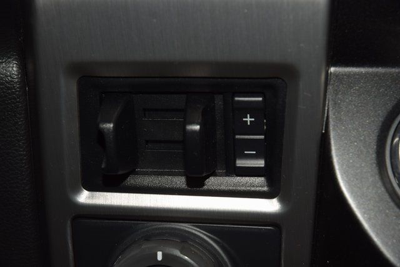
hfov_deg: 19.5
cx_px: 200
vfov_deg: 13.0
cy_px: 134
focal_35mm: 105
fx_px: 1167
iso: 100
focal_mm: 70
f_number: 8
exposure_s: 1/125
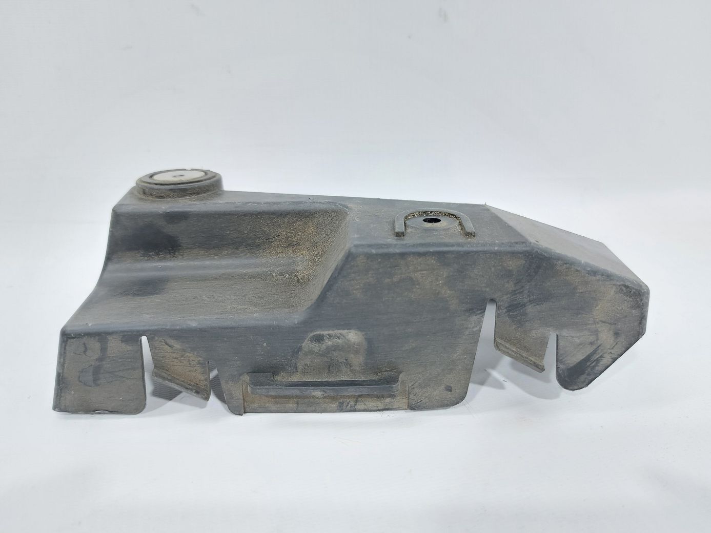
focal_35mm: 24
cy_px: 266
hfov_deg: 71.6
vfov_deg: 56.8
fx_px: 493
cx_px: 356
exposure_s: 1/50
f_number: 1.8
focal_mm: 5.23
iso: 160
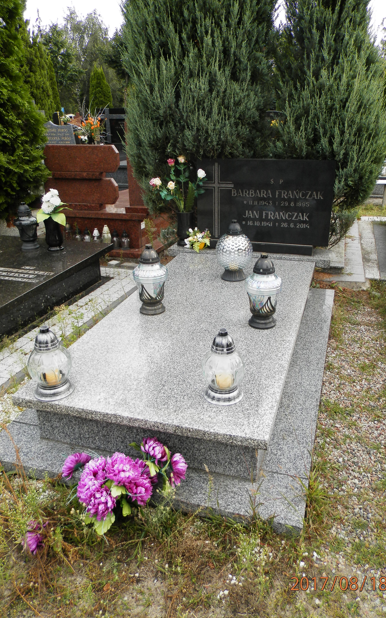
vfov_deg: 68.4
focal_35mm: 27
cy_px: 315
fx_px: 454
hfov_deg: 46.0
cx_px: 204
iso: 80
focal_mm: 4.5
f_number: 3.1
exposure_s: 1/125
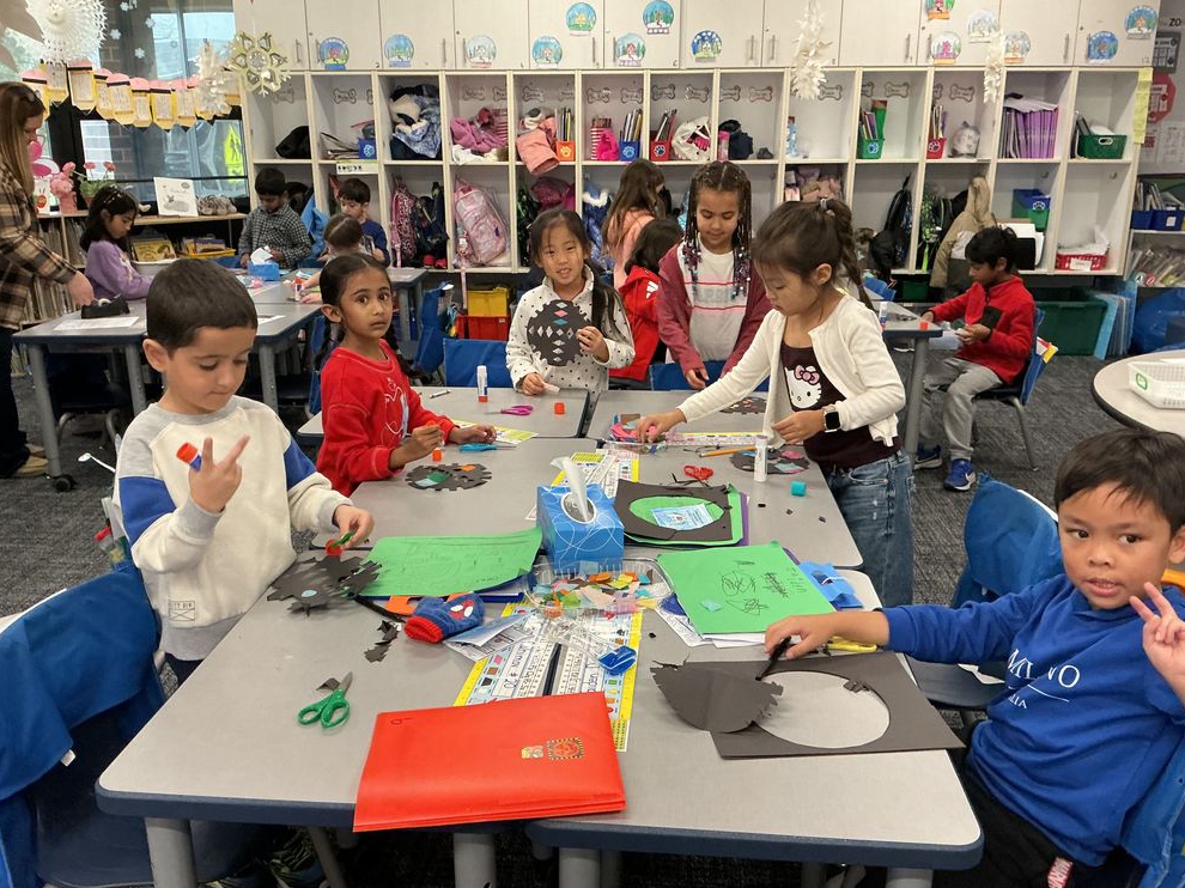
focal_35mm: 30
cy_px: 440
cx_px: 589
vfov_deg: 46.8
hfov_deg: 60.0
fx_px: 1027
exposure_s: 1/40
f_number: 1.8
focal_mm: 3
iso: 250
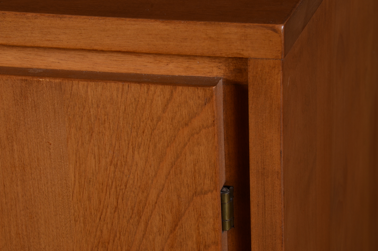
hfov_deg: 16.1
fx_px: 1336
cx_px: 189
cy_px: 126
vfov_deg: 10.7
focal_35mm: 128
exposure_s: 1/125
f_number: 16
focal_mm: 85
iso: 160
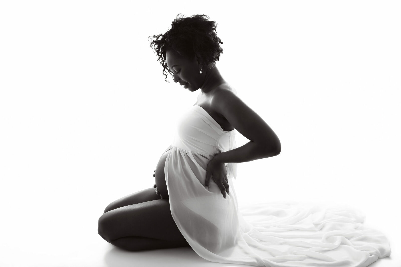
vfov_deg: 41.1
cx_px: 200
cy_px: 134
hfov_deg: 58.7
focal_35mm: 32
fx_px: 356
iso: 100
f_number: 8
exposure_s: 1/160
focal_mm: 32
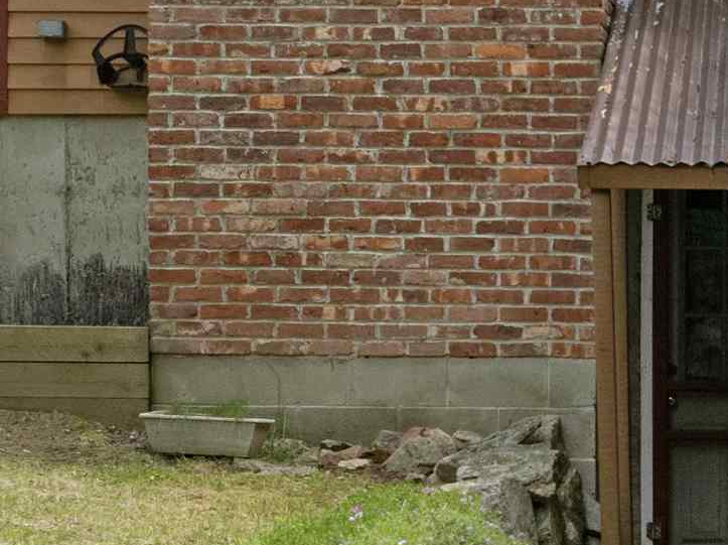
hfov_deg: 18.7
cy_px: 332
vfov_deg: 14.5
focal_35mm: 102
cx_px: 757
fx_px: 2143
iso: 400
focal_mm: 12.29
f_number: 2.8
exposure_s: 1/640
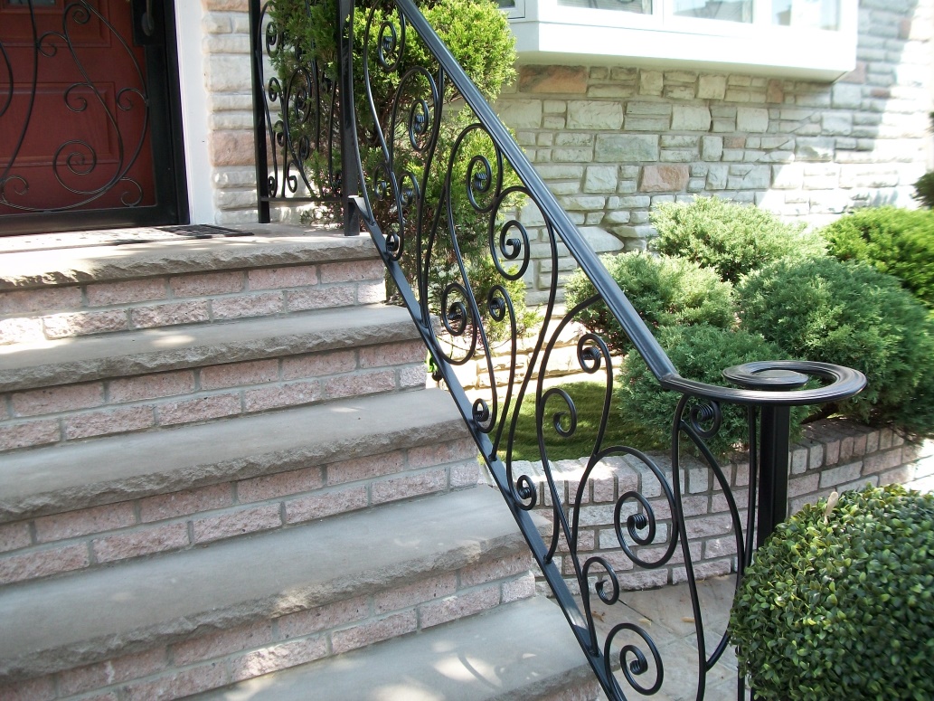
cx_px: 467
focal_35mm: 32
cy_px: 350
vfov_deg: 44.2
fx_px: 864
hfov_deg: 56.8
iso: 80
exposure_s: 1/200
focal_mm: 5.7
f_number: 2.9
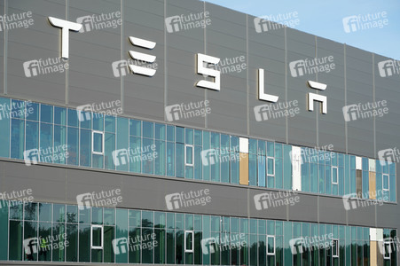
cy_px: 133
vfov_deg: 12.8
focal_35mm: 107
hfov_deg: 19.1
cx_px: 200
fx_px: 1188
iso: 100
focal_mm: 107
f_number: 8
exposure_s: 1/80
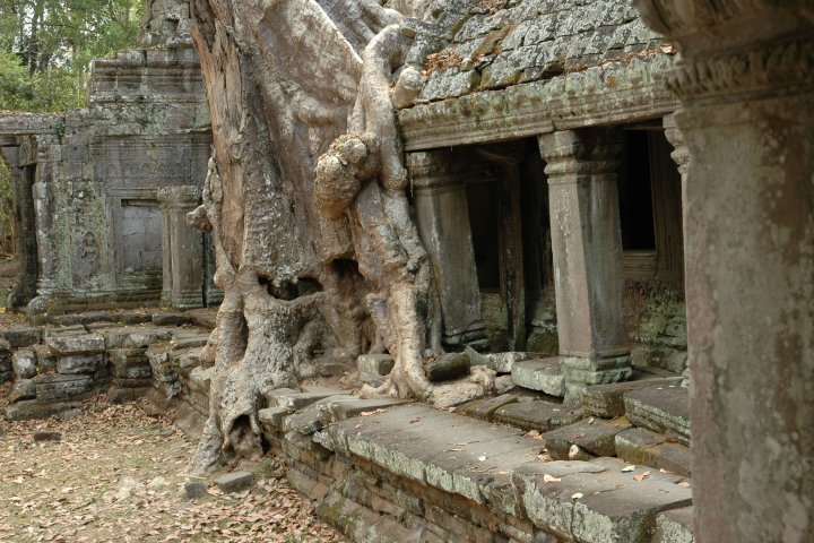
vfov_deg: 26.5
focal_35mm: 51
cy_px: 272
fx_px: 1153
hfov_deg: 38.9
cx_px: 407
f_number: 5
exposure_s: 1/100
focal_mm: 34
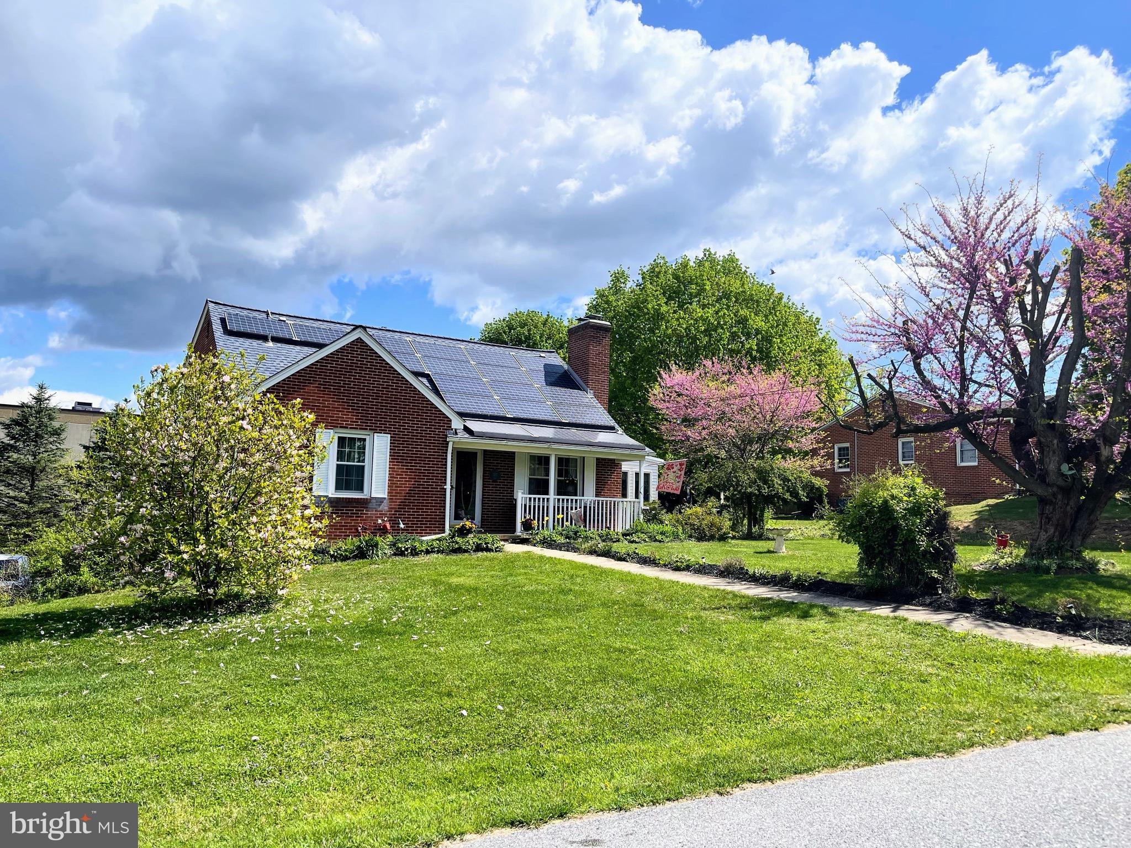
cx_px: 566
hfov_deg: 69.4
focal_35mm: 25
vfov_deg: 54.9
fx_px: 817
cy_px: 424
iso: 32
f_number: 1.6
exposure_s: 1/4717
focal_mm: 5.1
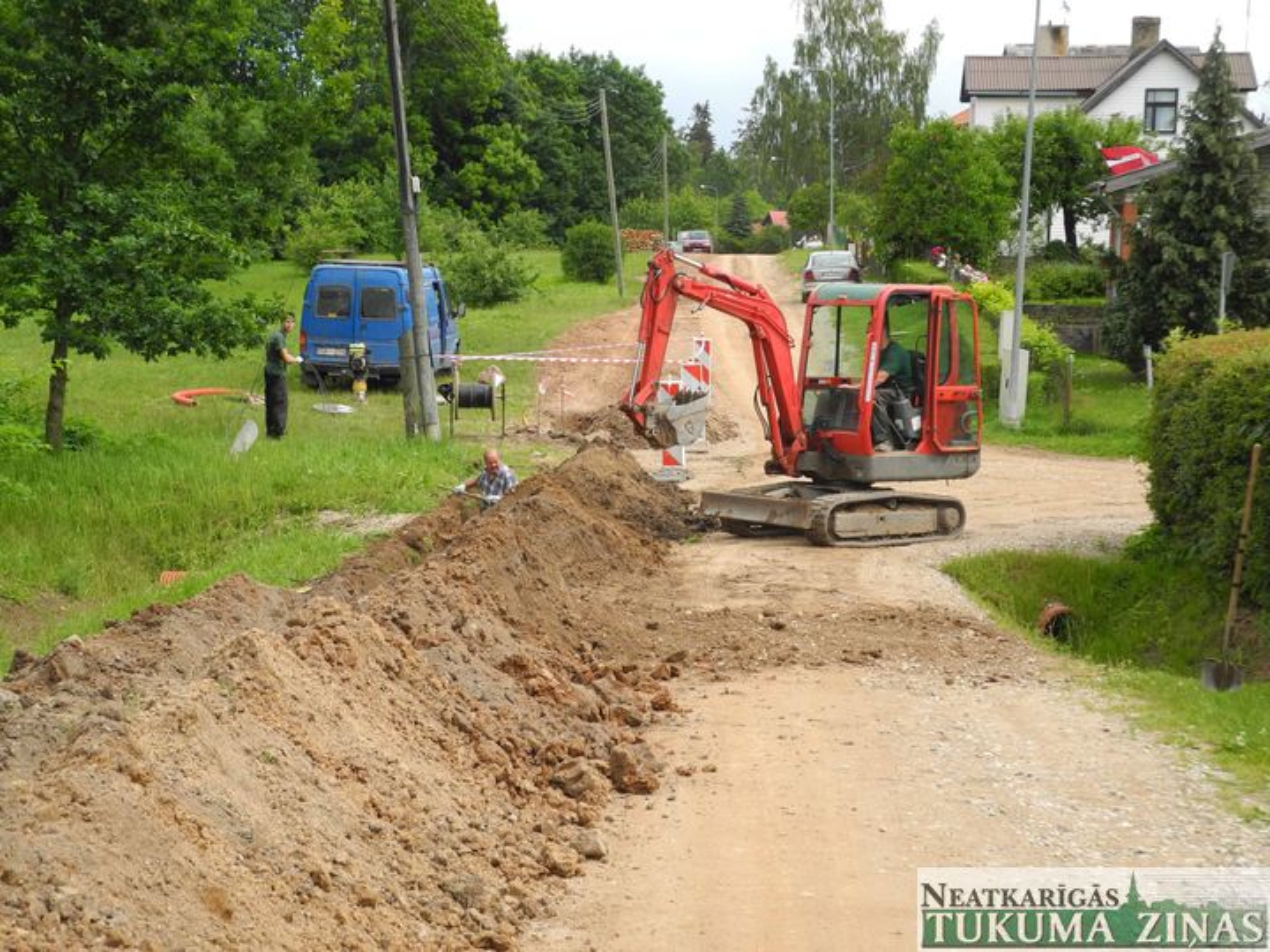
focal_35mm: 68
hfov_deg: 28.6
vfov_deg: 21.6
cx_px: 635
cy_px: 476
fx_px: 2495
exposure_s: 1/500
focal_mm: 14.5
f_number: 4
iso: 100
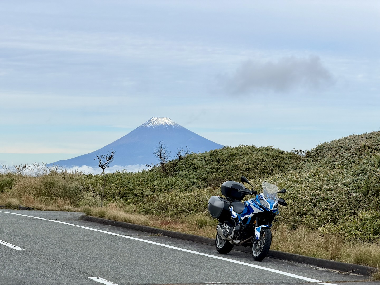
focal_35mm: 100
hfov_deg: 19.6
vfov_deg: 14.8
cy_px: 142
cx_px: 190
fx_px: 1098
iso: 20
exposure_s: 1/631
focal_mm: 16.89
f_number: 2.8
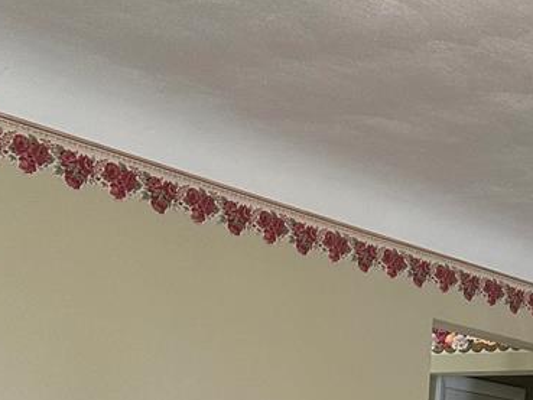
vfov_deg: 13.6
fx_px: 1602
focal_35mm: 104
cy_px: 537
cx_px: 605
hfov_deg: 18.1
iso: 200
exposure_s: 1/60
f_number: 1.78
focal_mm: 6.86
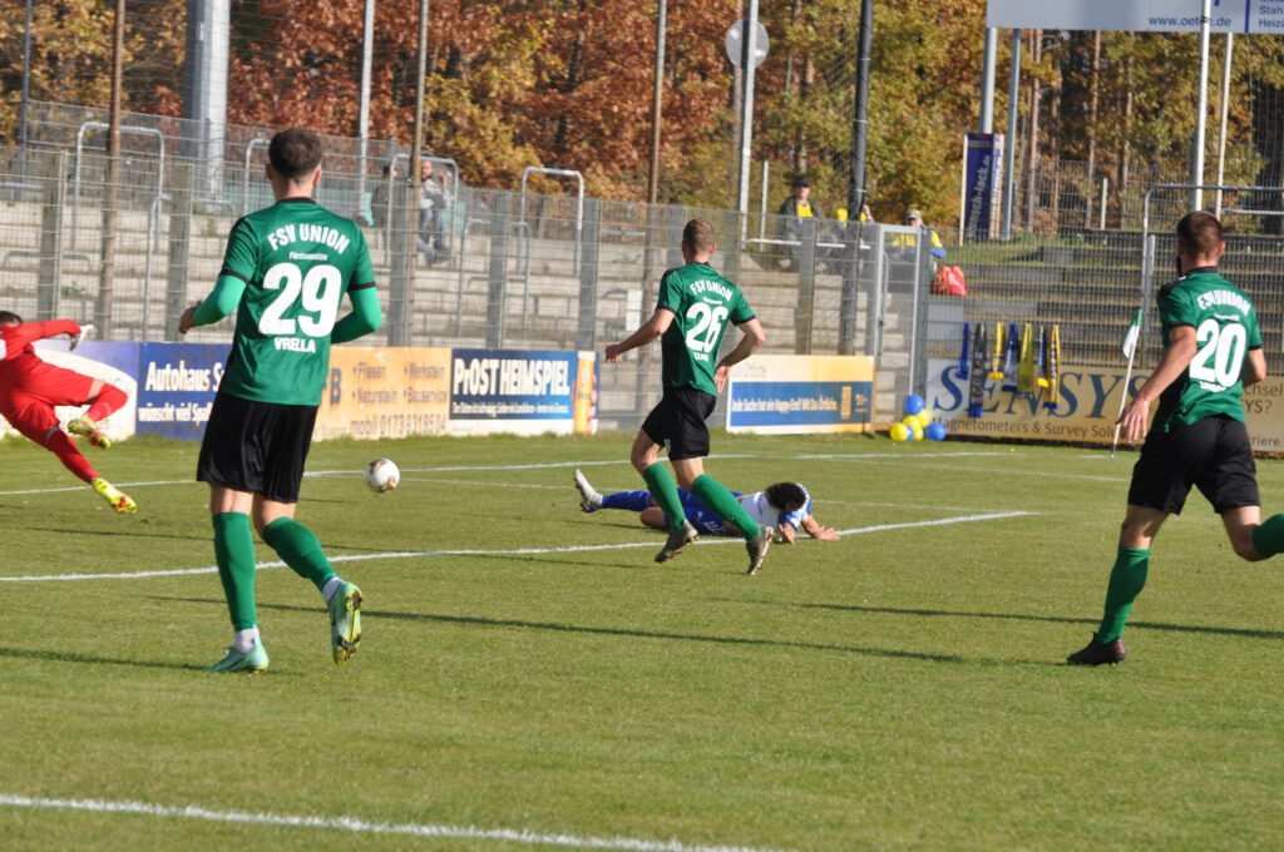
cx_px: 642
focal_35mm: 202
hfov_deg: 10.2
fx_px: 7213
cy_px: 426
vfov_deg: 6.8
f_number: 7.1
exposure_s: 1/800
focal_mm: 135
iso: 200
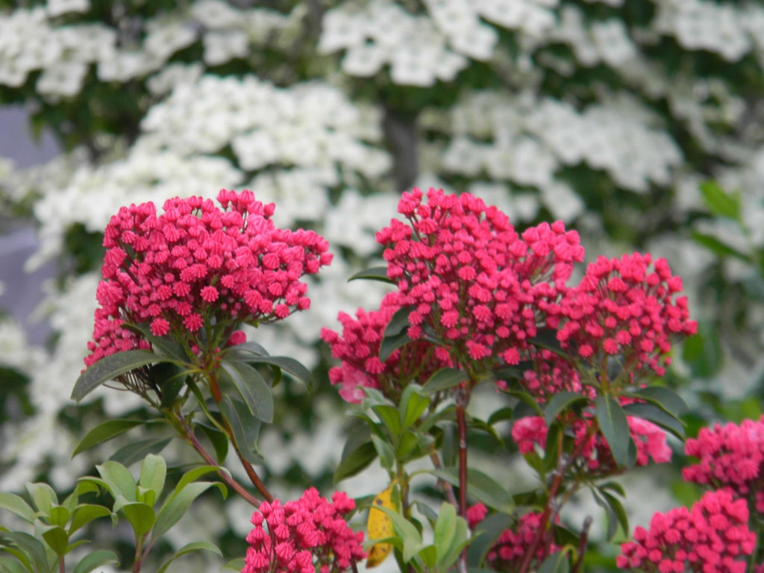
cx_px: 382
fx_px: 4613
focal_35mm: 209
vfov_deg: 7.1
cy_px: 286
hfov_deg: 9.5
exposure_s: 1/34.5
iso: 80
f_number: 5.4
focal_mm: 50.4
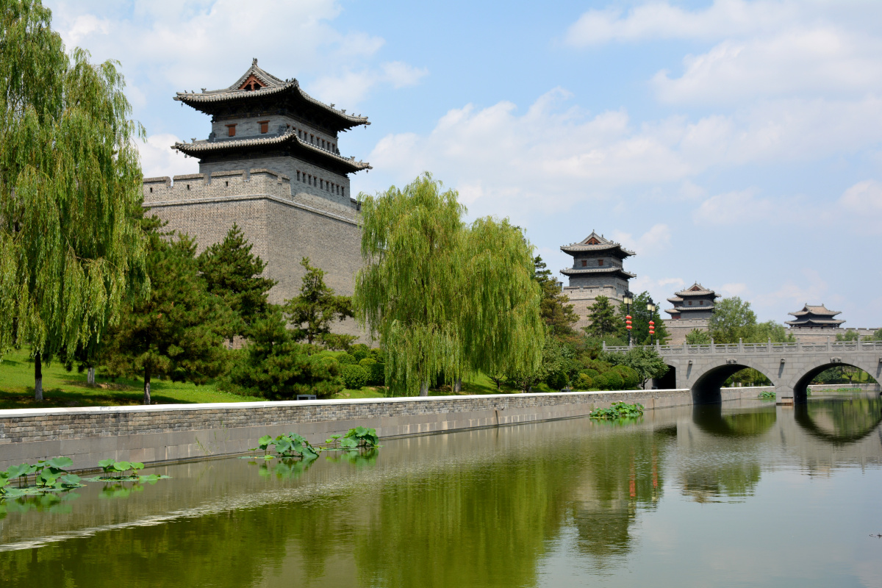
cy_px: 294
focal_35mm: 45
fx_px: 1102
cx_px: 441
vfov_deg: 29.9
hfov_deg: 43.6
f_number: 8
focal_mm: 30
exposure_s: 1/250
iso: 110
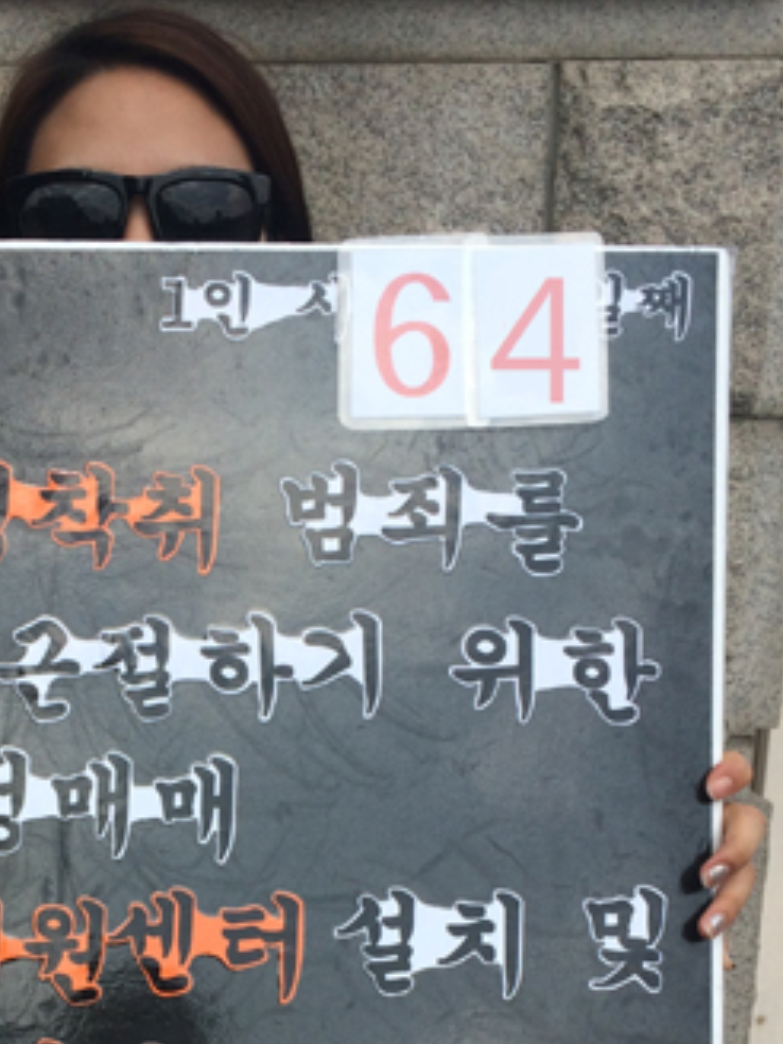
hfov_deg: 24.2
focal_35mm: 59
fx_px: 1779
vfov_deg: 30.9
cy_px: 976
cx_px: 105
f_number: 2.2
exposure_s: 1/1642
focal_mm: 4.15
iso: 32
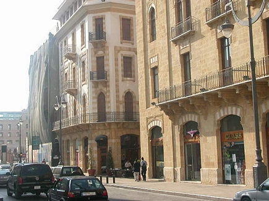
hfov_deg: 33.2
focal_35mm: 58
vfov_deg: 25.2
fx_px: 451
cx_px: 134
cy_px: 100
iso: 100
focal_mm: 8.9
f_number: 3.4
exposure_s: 1/615
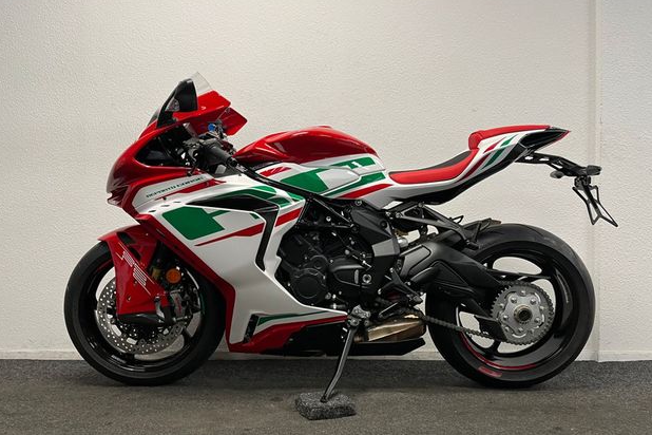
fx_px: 507
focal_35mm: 28
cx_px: 333
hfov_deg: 65.5
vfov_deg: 46.3
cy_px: 242
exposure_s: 1/50
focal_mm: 5.1
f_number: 1.6
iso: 80
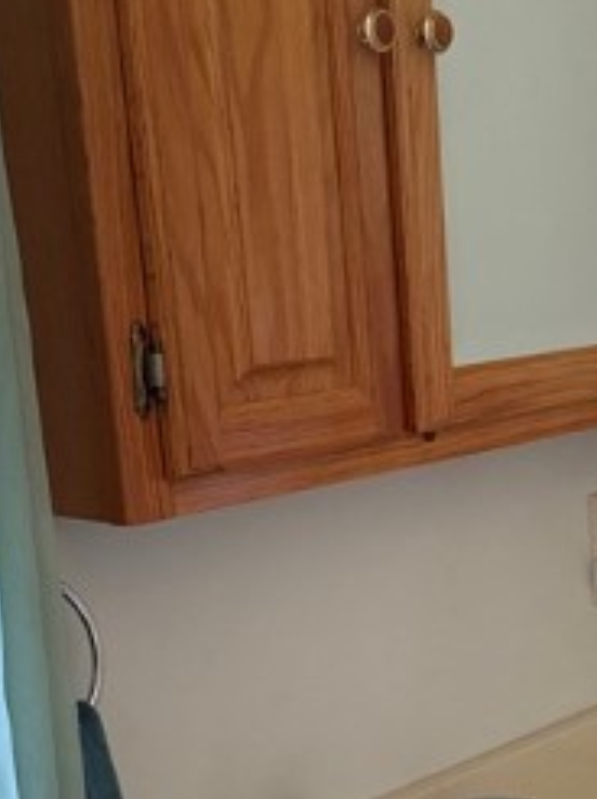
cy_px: 598
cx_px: 483
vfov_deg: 25.7
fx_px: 1728
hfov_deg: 19.4
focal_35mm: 75
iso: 640
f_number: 1.78
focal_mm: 6.76
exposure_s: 1/60
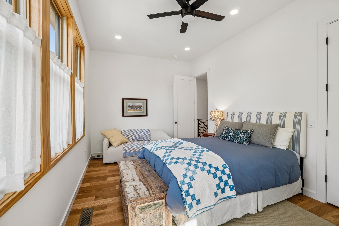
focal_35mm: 15
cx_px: 170
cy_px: 113
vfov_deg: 77.3
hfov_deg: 100.4
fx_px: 141
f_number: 8
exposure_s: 1/30
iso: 200
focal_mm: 10
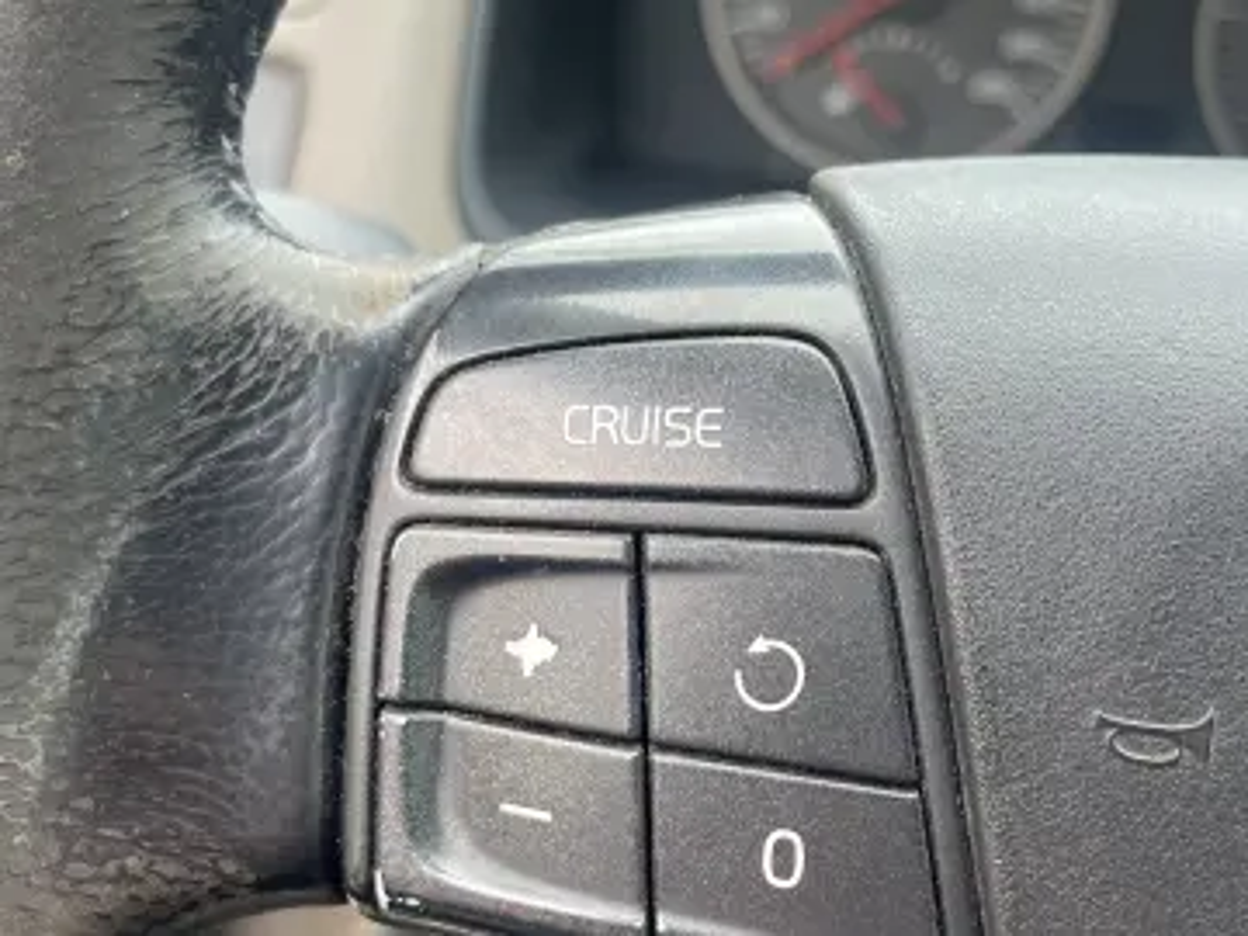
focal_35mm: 26
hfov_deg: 67.3
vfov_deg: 53.1
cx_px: 624
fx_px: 937
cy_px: 468
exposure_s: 1/122
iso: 50
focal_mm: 5.1
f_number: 1.6
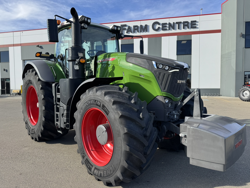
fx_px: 173
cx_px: 125
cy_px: 94
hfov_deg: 71.6
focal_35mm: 24
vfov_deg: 56.8
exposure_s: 1/1923
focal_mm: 6.76
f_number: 1.78
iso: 80
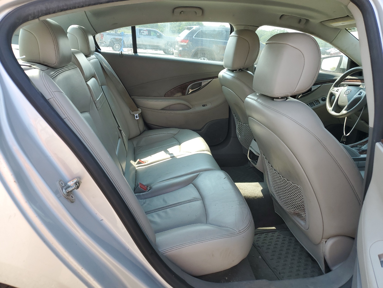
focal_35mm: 26
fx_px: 288
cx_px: 192
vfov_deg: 53.1
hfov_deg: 67.3
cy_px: 144
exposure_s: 1/625
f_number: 1.5
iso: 50
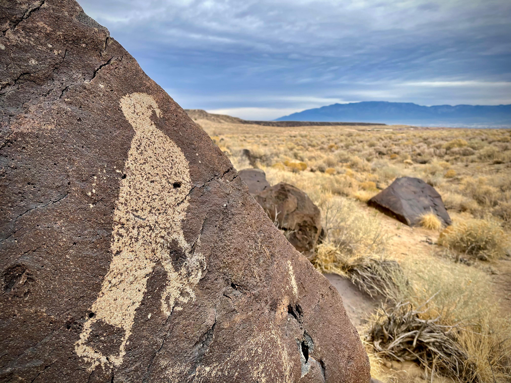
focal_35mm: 26
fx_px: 384
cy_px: 192
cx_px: 256
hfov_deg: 67.3
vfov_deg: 53.1
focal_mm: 5.1
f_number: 1.6
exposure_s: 1/553
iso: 32
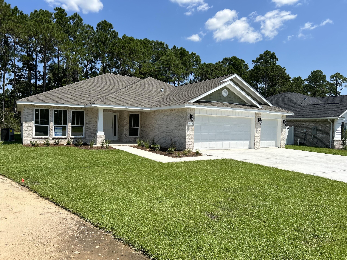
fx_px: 261
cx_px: 174
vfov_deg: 53.1
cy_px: 130
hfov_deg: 67.3
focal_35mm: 26
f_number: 1.5
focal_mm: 5.7
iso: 50
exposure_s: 1/5319
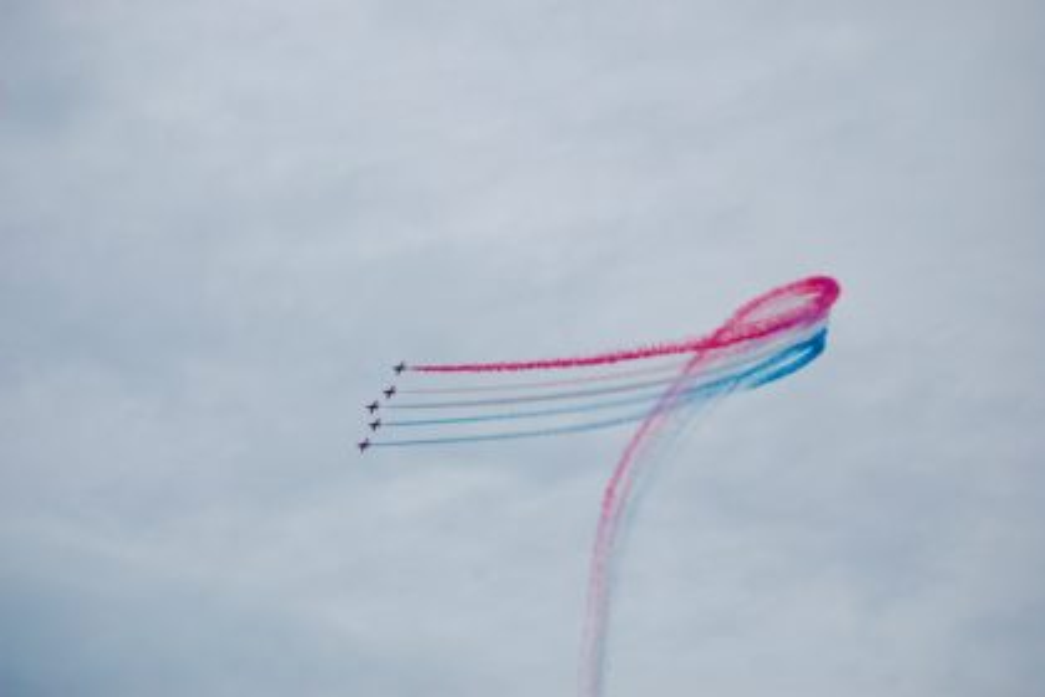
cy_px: 348
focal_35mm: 82
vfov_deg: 16.6
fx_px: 2395
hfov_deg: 24.6
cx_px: 522
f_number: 5.6
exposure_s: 1/1250
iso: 200
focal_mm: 55
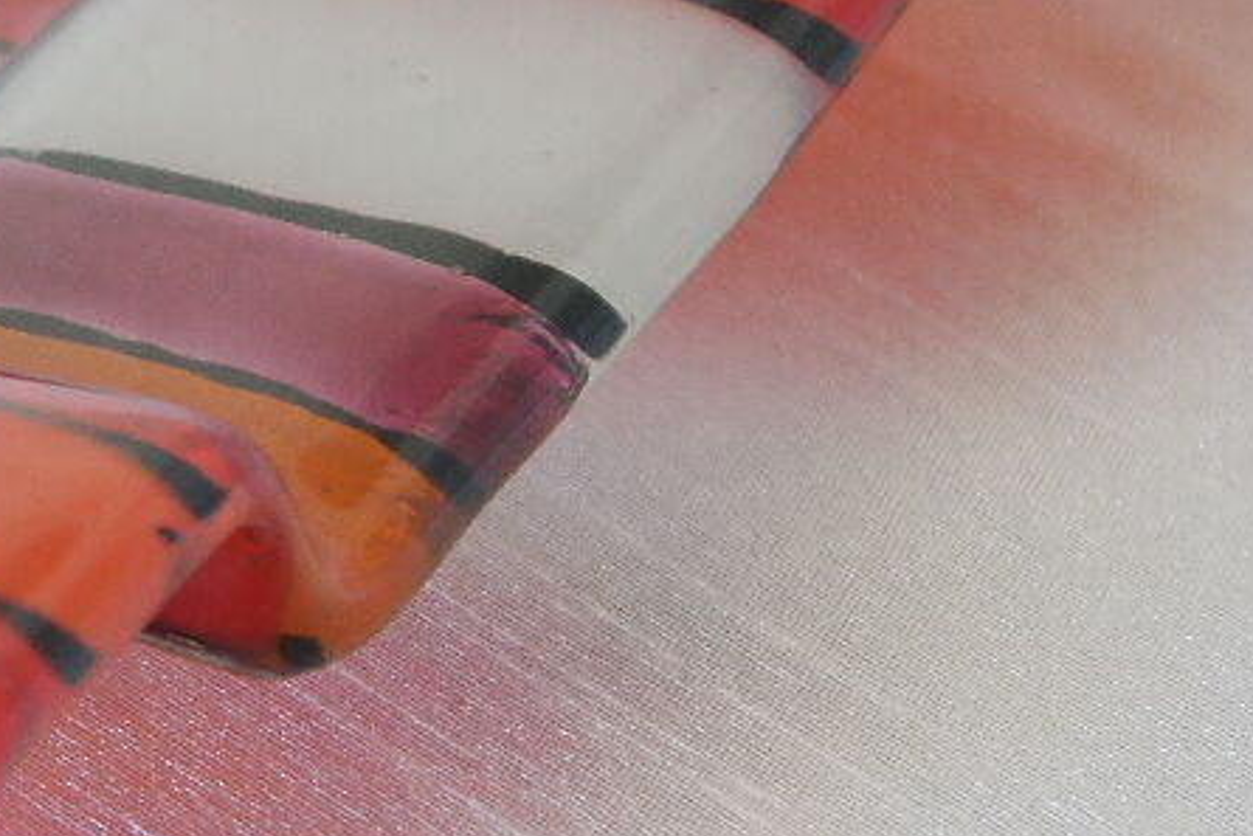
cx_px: -805
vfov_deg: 4.6
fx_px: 10410
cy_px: -228
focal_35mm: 299
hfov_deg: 6.8
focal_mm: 50
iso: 800
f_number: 5.6
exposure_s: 1/30
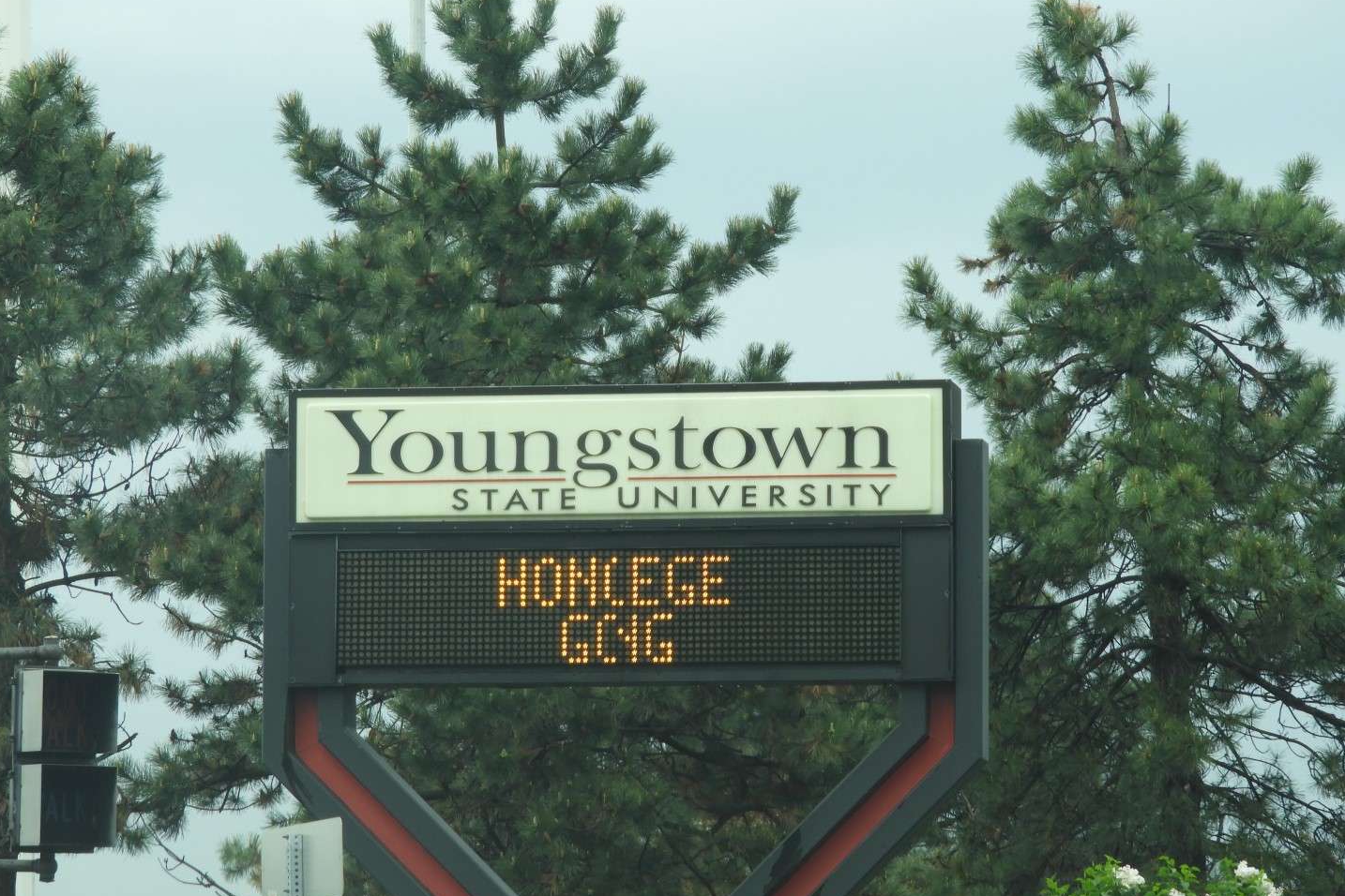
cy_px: 440
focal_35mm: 188
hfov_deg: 10.9
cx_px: 671
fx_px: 7023
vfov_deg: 7.3
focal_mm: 32.2
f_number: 5.3
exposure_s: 1/100
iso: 100
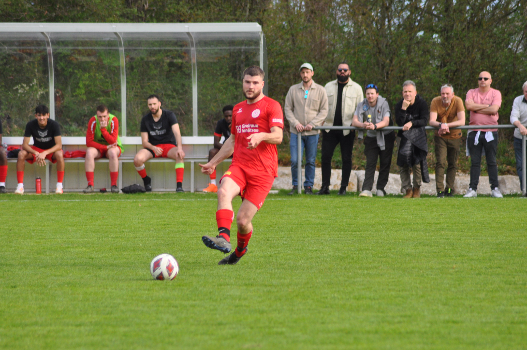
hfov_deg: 6.3
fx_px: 4825
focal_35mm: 330
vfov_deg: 4.2
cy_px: 175
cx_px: 264
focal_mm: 220
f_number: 5
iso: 640
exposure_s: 1/1000
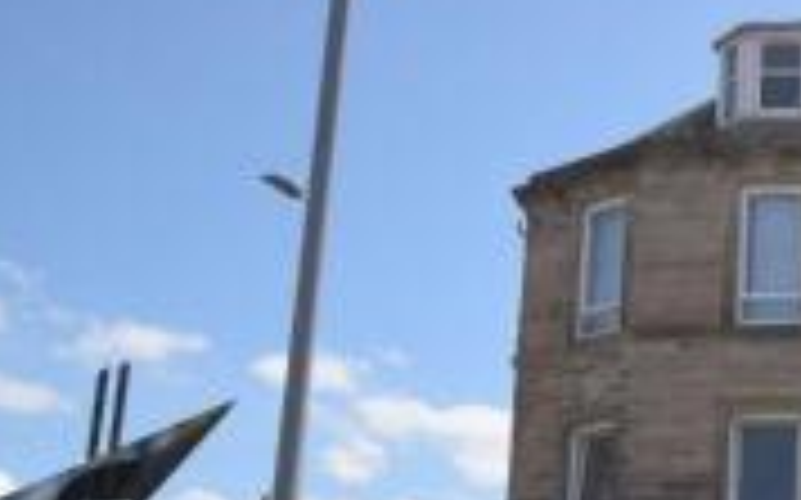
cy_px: 363
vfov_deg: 18.6
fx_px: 1513
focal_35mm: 69
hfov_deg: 25.3
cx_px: 1058
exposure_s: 1/200
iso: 100
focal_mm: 17
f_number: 8
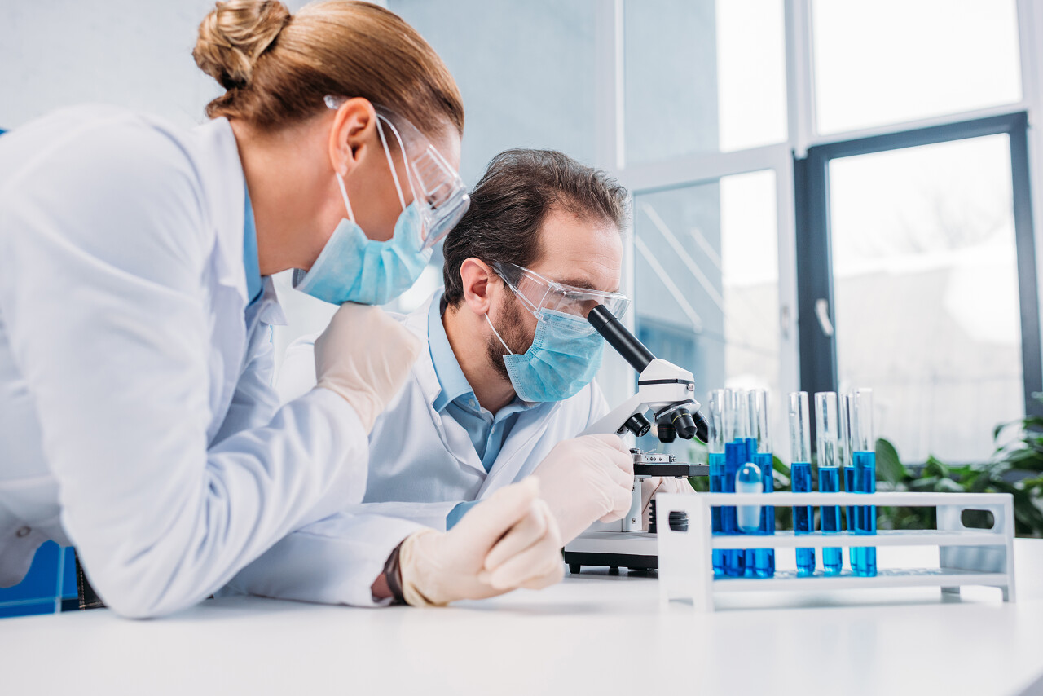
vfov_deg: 37.9
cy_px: 348
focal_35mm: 35
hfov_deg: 54.4
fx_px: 1014
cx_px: 522
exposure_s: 1/200
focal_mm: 35
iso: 320
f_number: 3.2
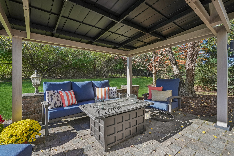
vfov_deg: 73.7
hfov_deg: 96.7
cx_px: 117
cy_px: 78
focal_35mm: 16
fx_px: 104
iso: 400
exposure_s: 1/160
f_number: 8
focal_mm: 16
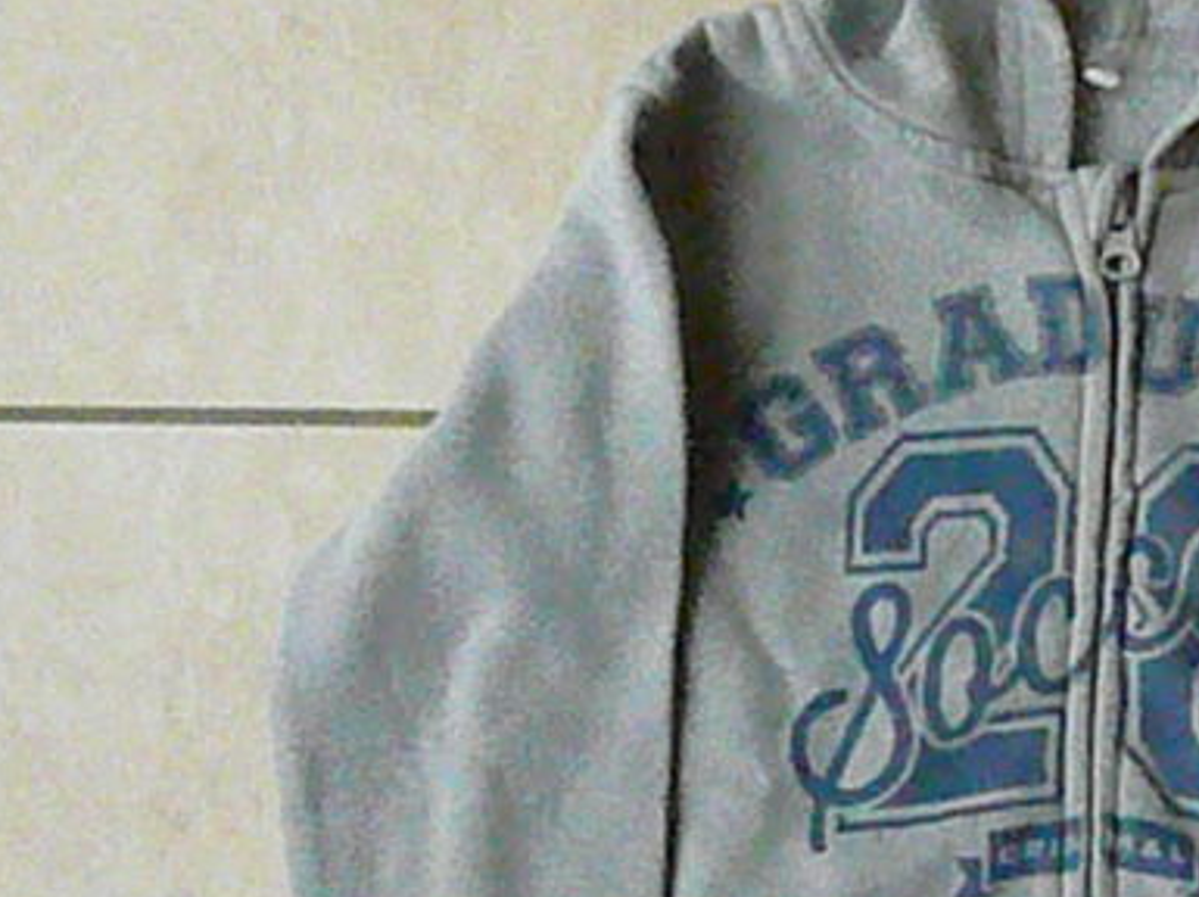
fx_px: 2699
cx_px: 1090
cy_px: 511
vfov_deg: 18.9
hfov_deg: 24.3
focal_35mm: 78
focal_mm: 4.9
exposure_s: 1/200
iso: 3200
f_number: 8
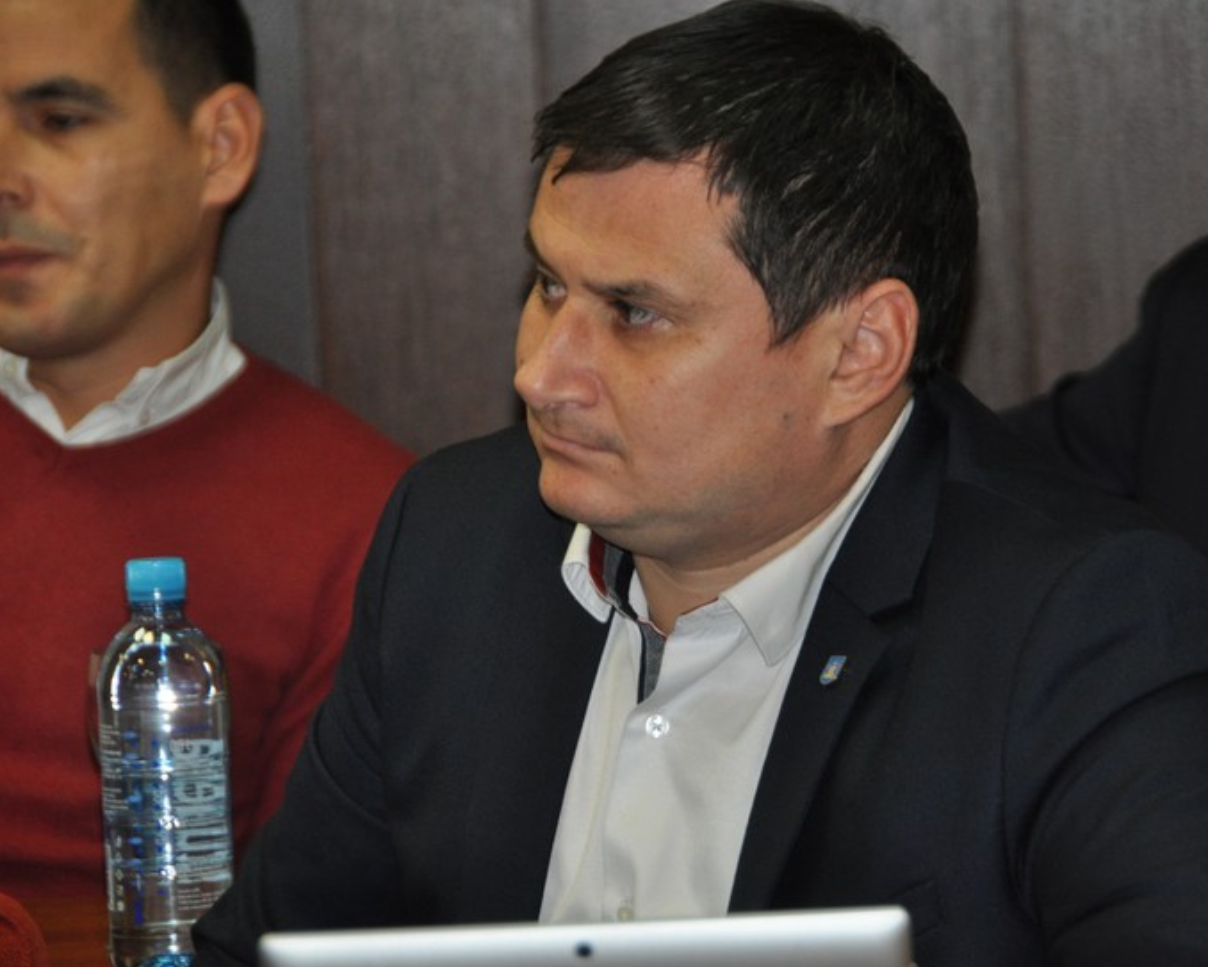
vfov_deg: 7.0
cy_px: 484
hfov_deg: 8.7
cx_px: 707
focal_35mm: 221
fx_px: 7905
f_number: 5.6
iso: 800
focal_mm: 130
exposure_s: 1/60
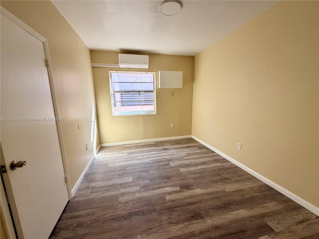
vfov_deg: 85.7
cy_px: 120
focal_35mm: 14
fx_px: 129
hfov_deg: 102.1
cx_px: 160
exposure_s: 1/121
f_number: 2.2
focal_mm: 2.22
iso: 50
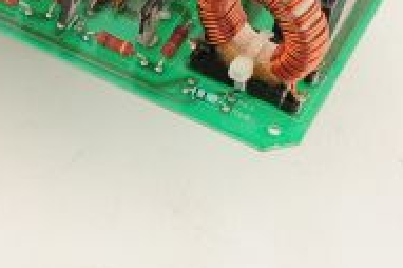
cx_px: -38
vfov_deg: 8.5
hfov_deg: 12.9
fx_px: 1756
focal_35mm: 157
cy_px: -126
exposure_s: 1/125
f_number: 11
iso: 1600
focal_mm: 50
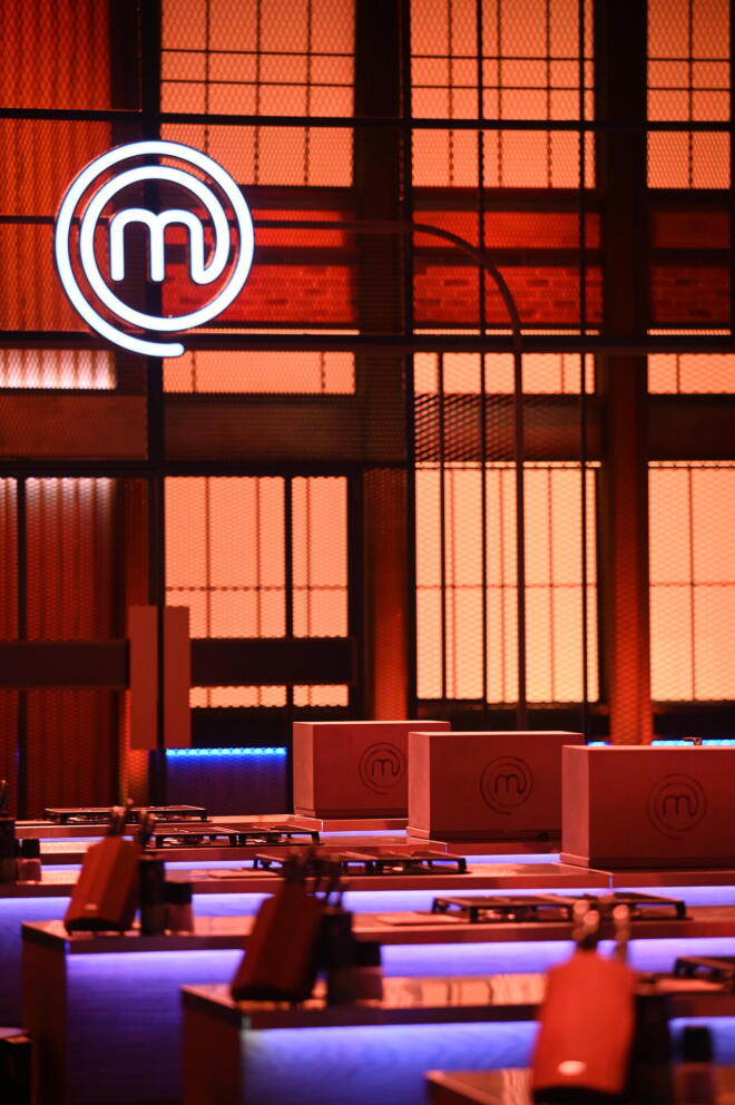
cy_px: 552
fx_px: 4600
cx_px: 368
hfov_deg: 9.1
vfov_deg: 13.7
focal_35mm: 150
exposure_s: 1/160
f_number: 3.2
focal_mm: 150
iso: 3200
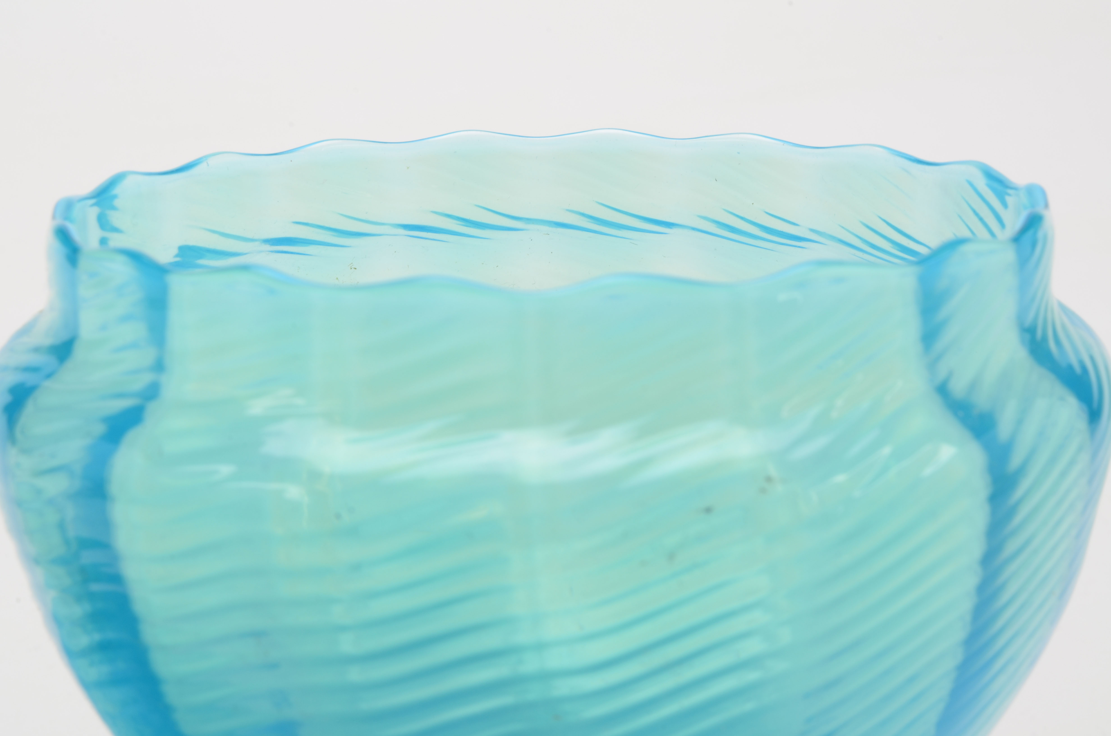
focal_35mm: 82
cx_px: 556
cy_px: 368
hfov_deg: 24.7
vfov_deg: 16.5
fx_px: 2541
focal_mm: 55
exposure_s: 1/160
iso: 100
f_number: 25
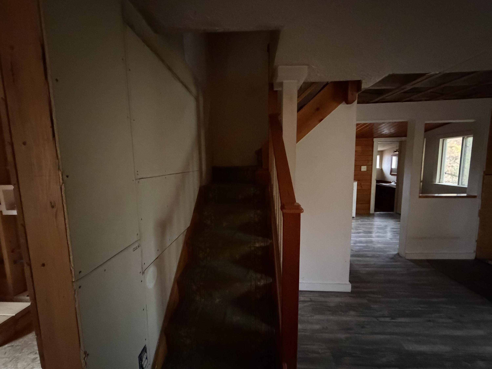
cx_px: 246
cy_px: 184
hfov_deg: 102.1
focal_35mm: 14
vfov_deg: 85.7
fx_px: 199
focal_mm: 2.22
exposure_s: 1/30
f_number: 2.2
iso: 2000
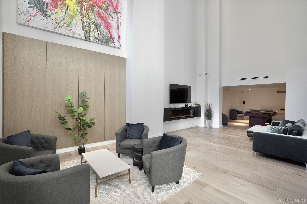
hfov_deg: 96.7
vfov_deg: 73.7
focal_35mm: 16
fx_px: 136
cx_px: 154
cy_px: 102
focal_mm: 16
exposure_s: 1/100
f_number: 4.5
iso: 800
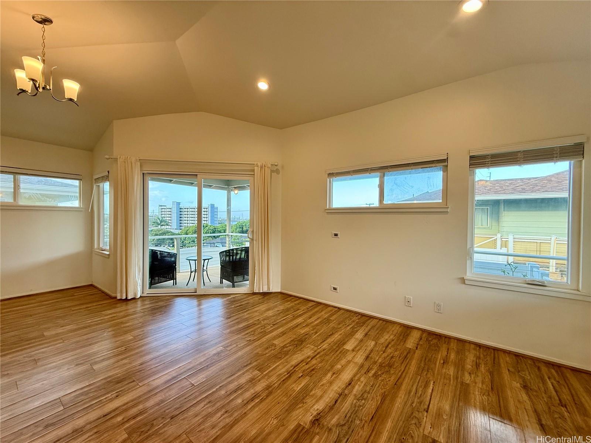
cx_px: 296
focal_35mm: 14
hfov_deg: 102.1
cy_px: 222
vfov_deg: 85.7
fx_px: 239
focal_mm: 2.22
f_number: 2.2
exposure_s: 1/120
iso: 125
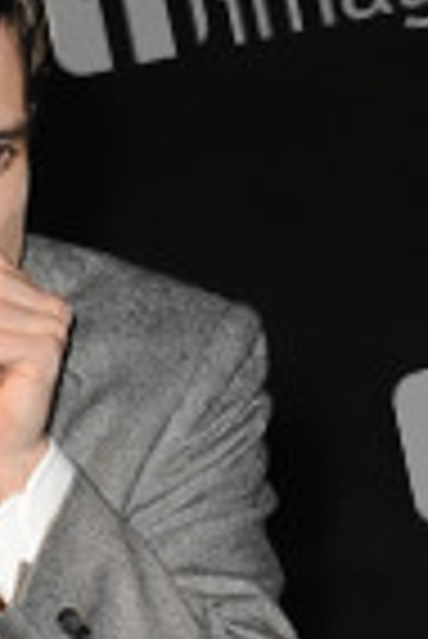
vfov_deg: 4.7
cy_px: 644
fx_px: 7774
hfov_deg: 3.1
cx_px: -142
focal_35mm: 437
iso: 800
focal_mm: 155
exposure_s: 1/80
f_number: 6.3
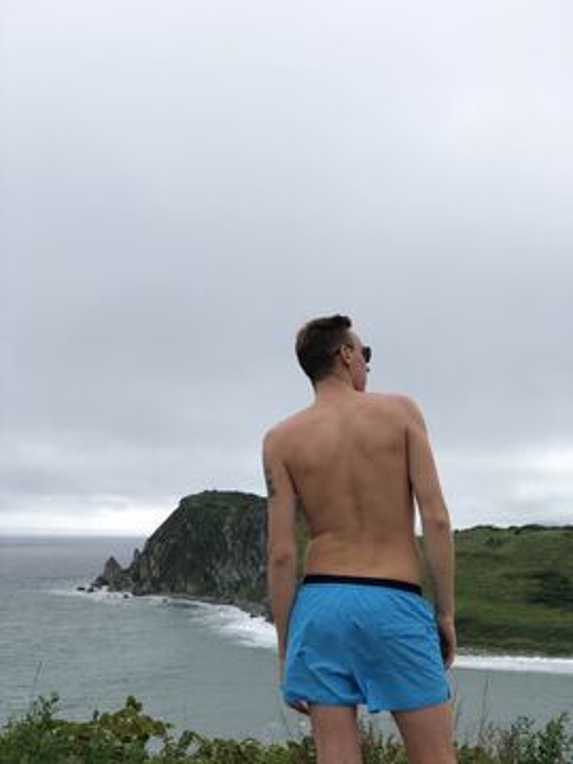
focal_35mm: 57
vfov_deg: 33.8
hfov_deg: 25.7
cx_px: 286
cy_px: 382
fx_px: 1258
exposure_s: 1/906
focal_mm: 6.6
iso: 20
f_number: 2.8
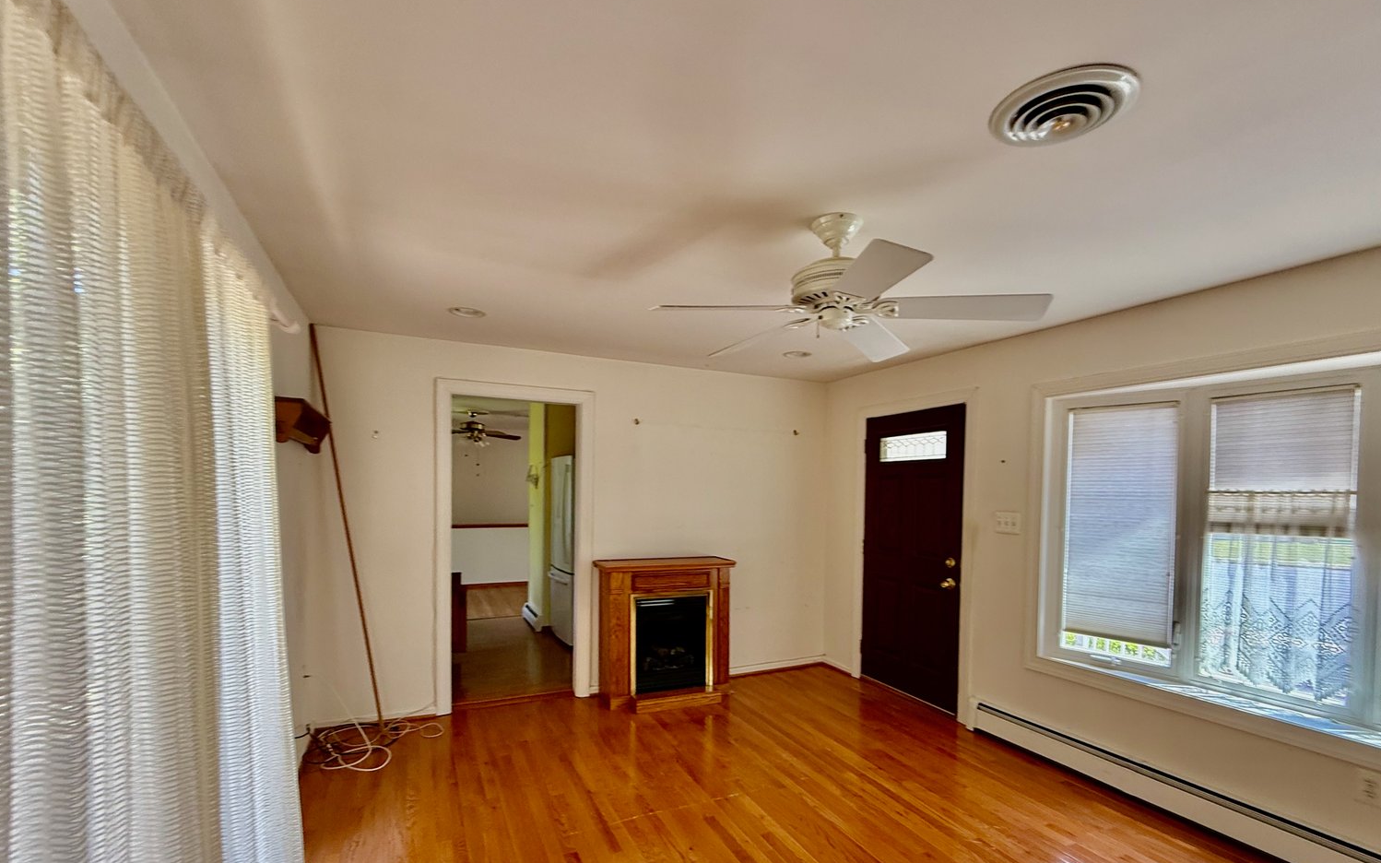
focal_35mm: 15
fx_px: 565
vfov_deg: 74.1
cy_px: 509
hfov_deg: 101.5
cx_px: 691
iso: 125
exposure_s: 1/99
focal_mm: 2.22
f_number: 2.2
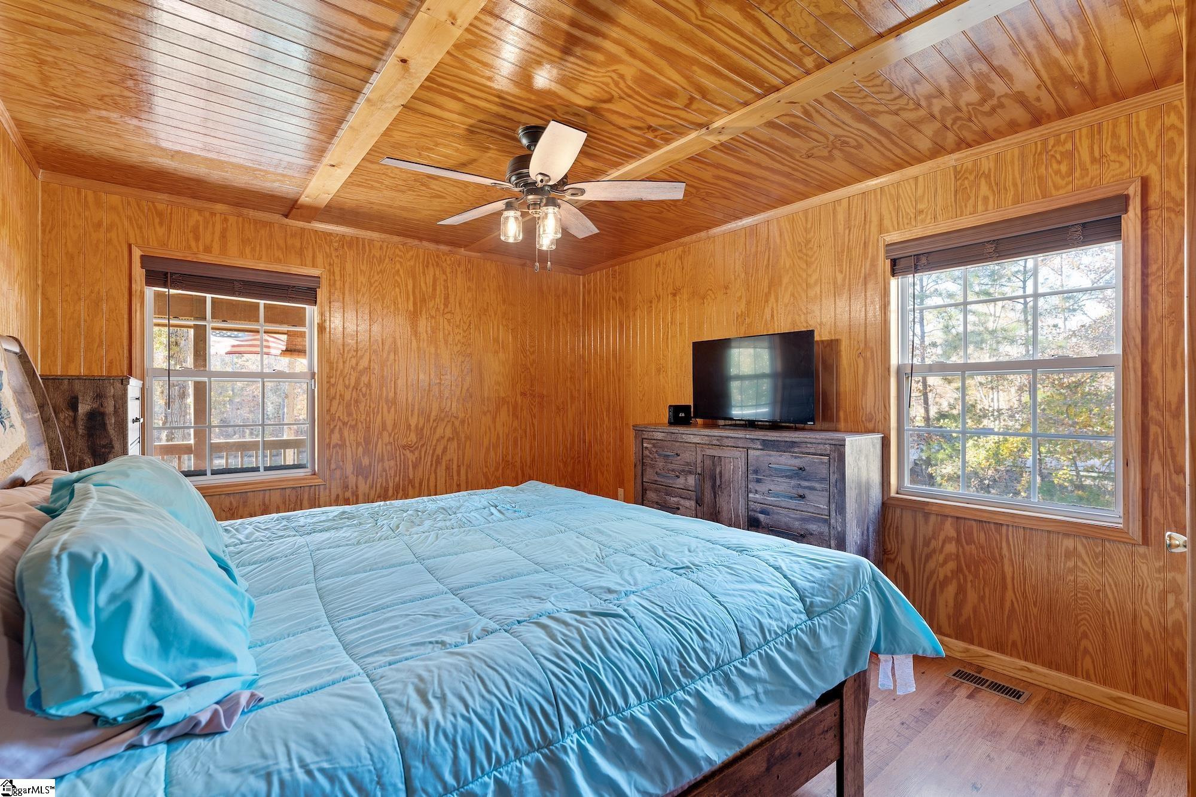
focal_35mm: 16
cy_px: 398
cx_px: 598
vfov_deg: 73.7
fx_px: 531
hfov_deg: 96.7
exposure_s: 1/1.25
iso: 400
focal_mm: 16
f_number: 6.3
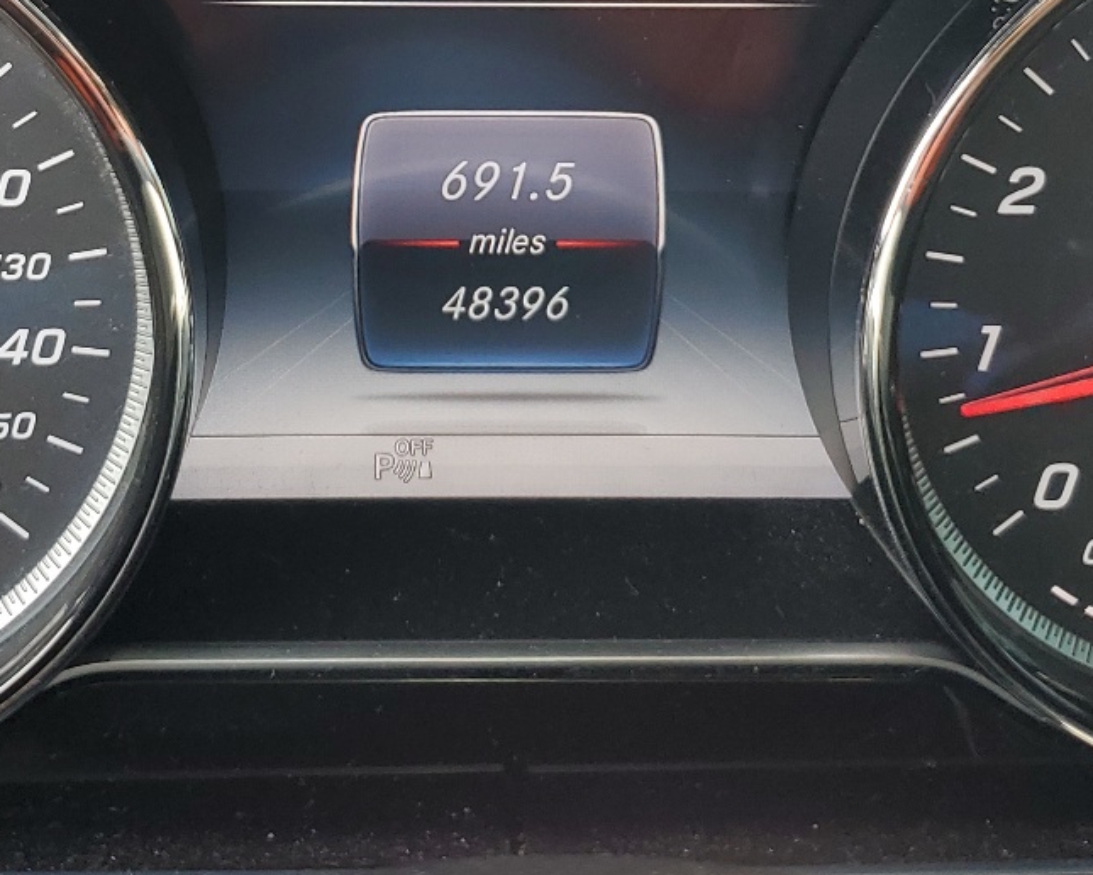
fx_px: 2038
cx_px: 425
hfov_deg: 29.9
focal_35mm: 63
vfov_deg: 23.7
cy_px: 137
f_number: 1.5
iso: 50
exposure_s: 1/189
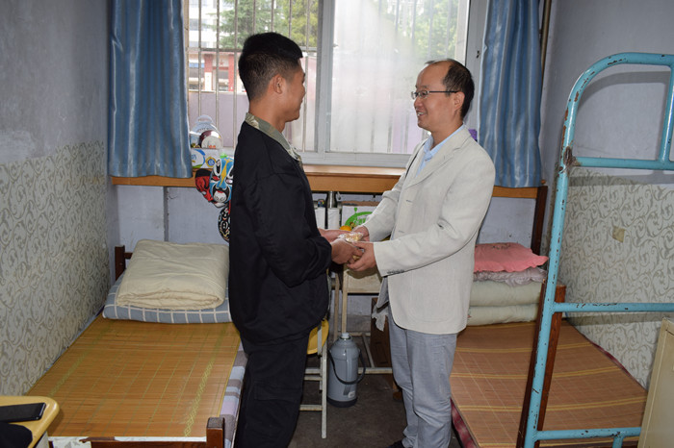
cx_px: 337
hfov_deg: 67.4
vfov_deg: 47.9
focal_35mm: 27
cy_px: 224
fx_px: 505
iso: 400
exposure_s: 1/60
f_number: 4
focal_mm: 18
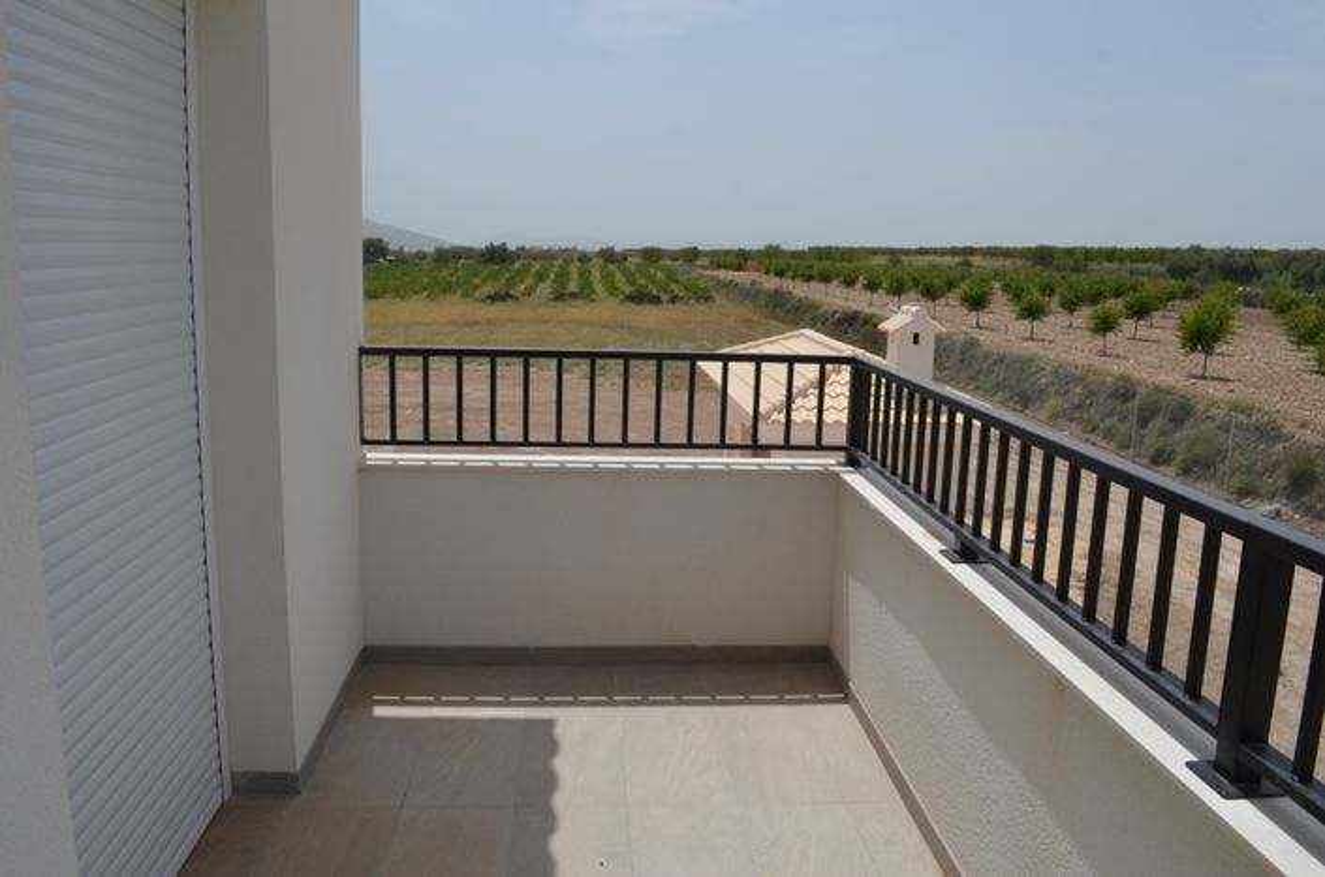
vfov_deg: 47.7
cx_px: 662
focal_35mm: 27
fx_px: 992
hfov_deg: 67.5
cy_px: 438
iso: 100
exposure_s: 1/320
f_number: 9
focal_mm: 18
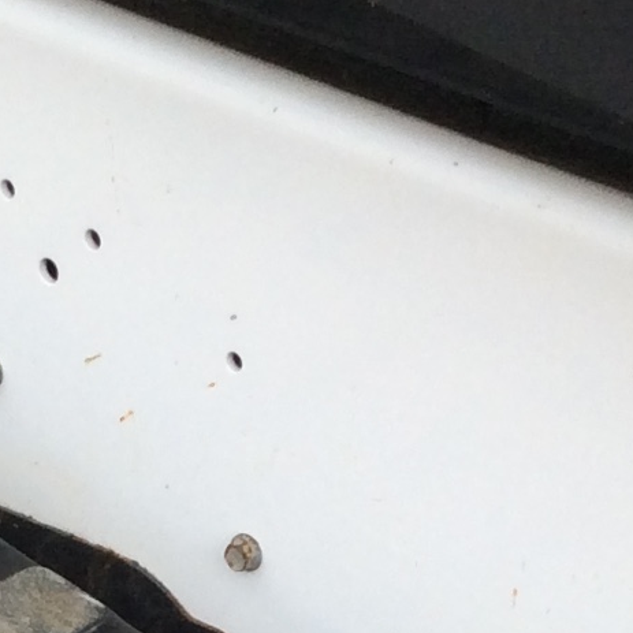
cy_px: 1132
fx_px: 3269
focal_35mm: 158
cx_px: -126
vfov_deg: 10.4
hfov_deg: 10.9
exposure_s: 1/255
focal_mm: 3.3
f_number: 2.4
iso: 32
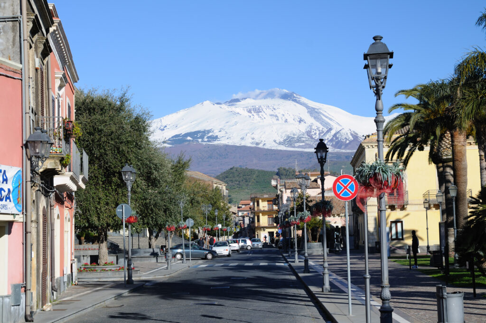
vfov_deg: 18.1
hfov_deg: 27.0
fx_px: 1011
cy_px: 162
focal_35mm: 75
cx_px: 243
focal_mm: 50
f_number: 6.3
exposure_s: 1/160
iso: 200
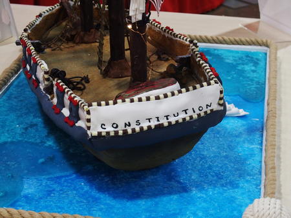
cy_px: 109
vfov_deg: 19.4
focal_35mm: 76
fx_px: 639
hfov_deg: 25.6
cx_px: 146
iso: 500
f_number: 2.8
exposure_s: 1/60
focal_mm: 16.1
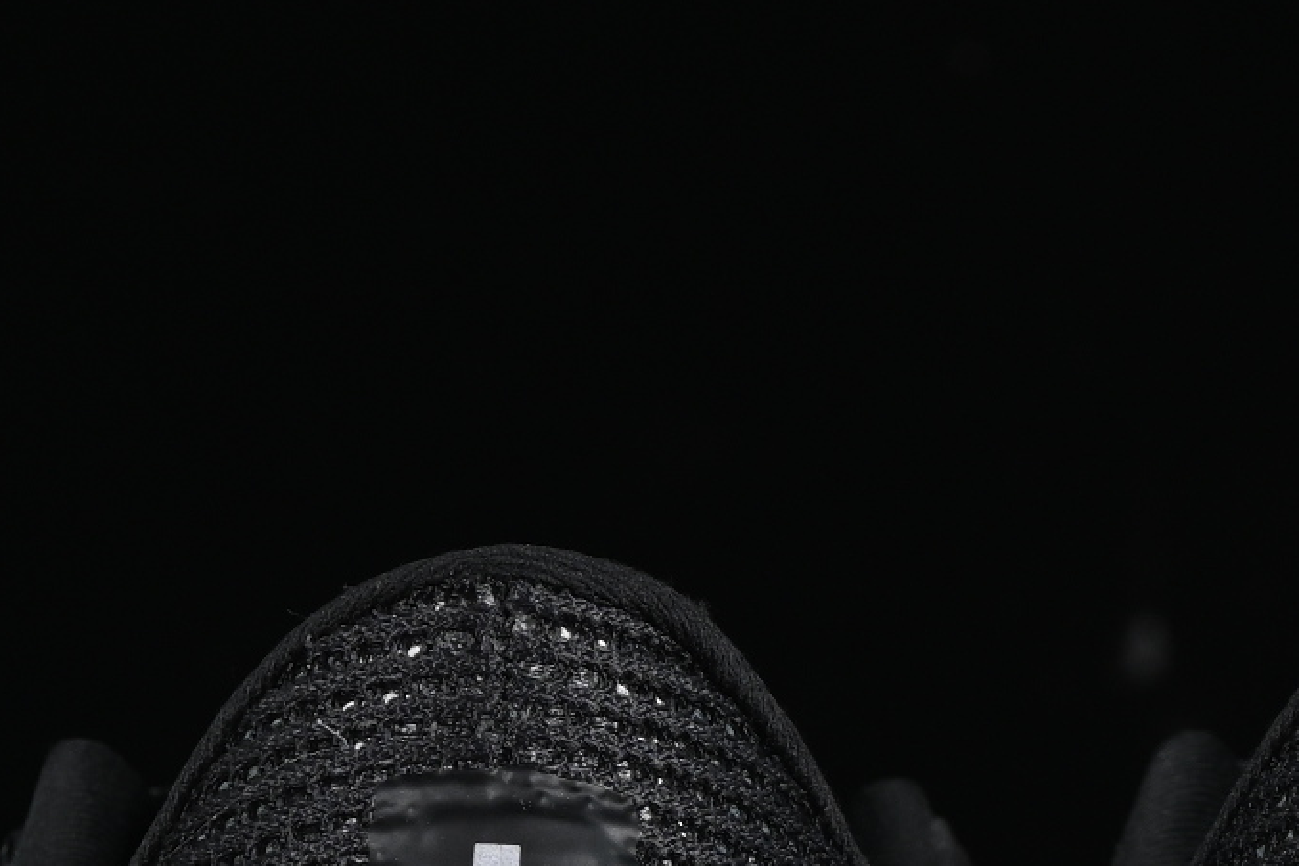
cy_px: 939
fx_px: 11113
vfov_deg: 4.5
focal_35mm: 308
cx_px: 1048
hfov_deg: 6.7
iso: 160
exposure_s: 1/50
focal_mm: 50
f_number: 6.3
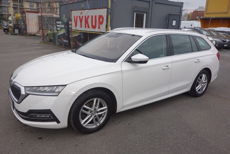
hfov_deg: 65.5
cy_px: 77
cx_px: 115
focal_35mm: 28
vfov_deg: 46.4
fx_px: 179
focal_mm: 10.4
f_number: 5.6
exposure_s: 1/125
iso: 125
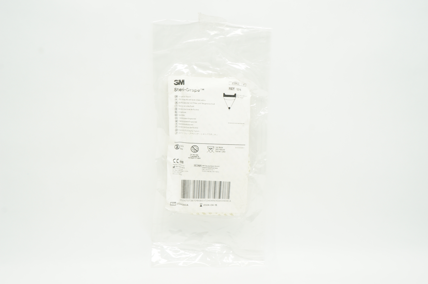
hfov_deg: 53.2
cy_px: 142
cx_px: 214
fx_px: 428
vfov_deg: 36.8
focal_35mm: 36
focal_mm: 24
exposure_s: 1/15
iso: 400
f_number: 11
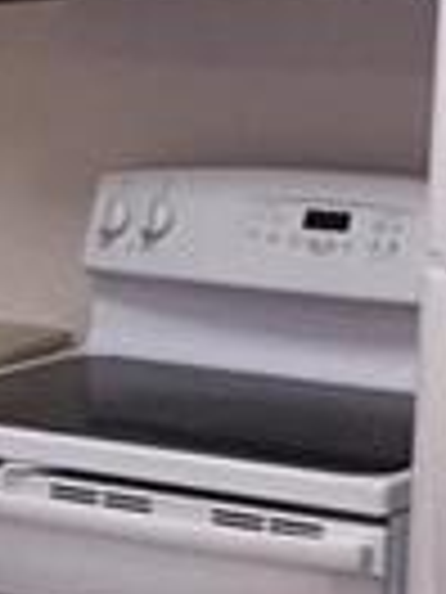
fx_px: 2903
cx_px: -311
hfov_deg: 8.5
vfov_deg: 11.6
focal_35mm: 169
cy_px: 544
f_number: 2.2
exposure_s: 1/25
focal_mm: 4.15
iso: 125
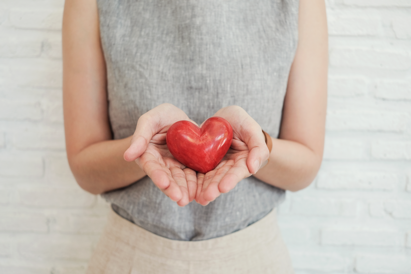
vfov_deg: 32.6
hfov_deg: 47.4
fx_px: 468
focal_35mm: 41
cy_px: 137
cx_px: 206
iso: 400
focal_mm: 27
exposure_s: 1/120
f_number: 2.8
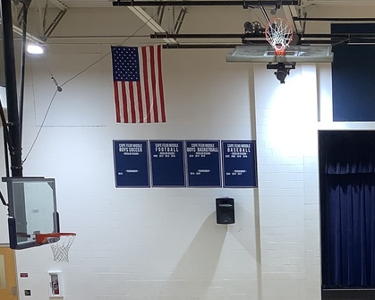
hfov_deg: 24.5
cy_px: 336
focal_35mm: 74
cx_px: 377
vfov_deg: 19.7
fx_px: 821
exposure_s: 1/60
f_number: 2.4
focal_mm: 3.3
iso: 100
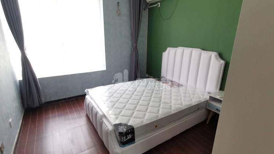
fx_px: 138
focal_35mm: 19
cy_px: 80
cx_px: 141
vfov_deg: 58.3
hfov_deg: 89.5
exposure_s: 1/33.3
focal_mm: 2.35
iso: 160
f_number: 2.2
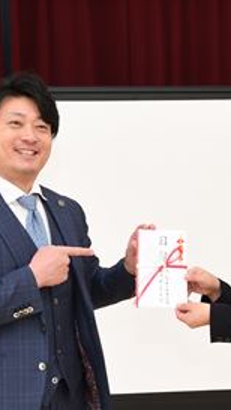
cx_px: 168
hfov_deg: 14.0
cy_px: 246
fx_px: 937
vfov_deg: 24.7
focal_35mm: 86
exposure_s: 1/100
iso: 500
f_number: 5.6
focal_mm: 30
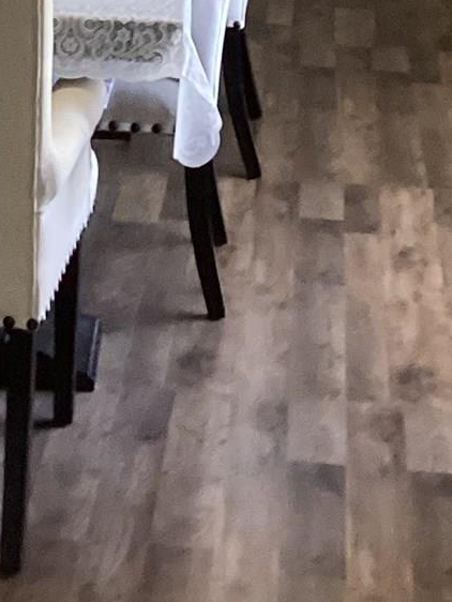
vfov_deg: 13.6
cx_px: 99
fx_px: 2209
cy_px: -539
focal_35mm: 127
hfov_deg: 11.6
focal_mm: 3.3
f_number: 2.4
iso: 250
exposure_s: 1/60
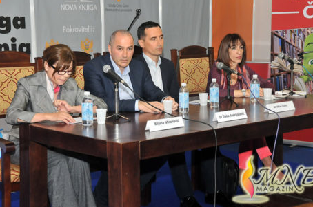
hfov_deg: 26.7
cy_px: 95
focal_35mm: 76
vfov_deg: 17.9
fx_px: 660
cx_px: 152
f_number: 5.6
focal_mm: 46
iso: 1000
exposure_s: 1/125
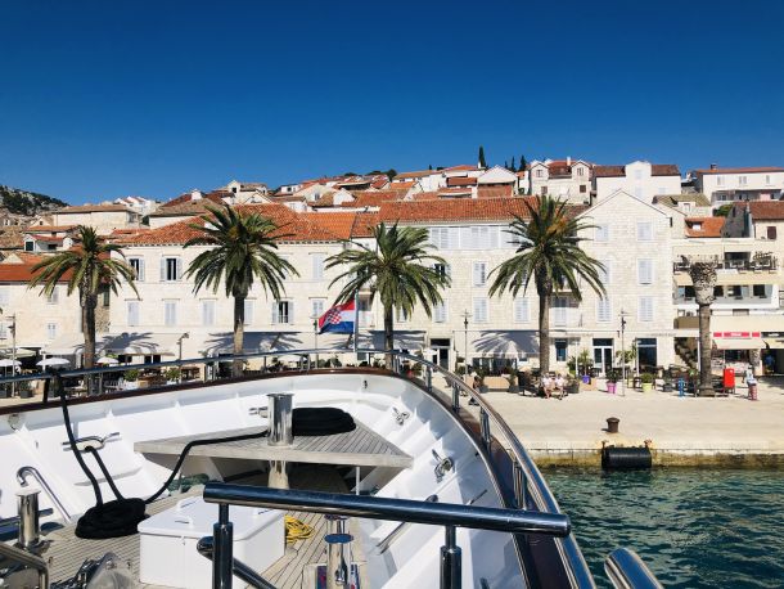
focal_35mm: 28
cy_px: 294
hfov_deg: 63.4
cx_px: 392
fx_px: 634
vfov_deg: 49.8
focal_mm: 3.99
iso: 20
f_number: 1.8
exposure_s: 1/4808
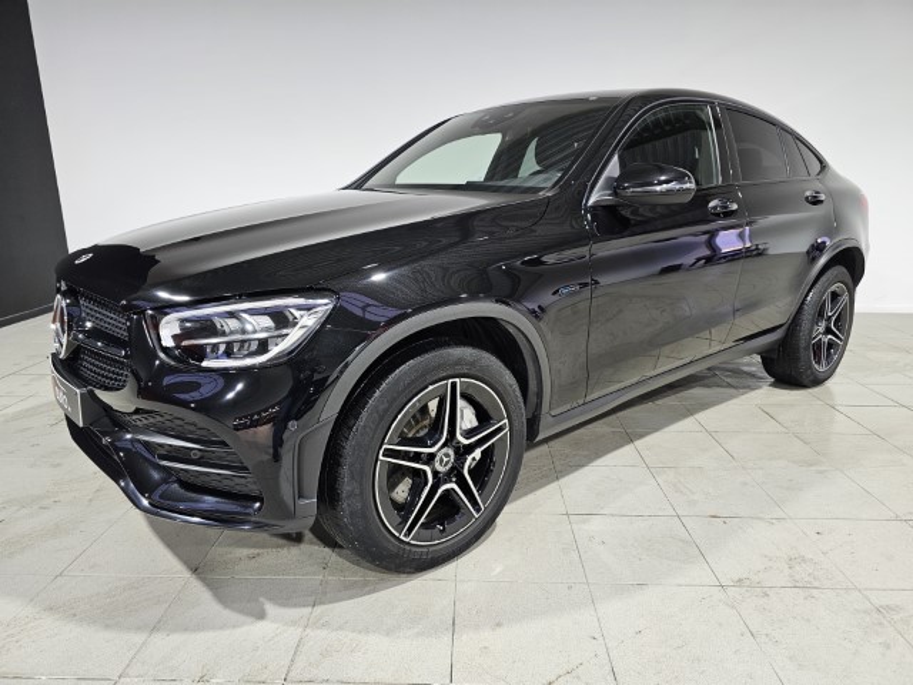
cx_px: 456
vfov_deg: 58.9
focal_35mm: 23
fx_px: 607
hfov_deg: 73.9
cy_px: 342
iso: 200
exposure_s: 1/100
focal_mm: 6.3
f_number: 1.7
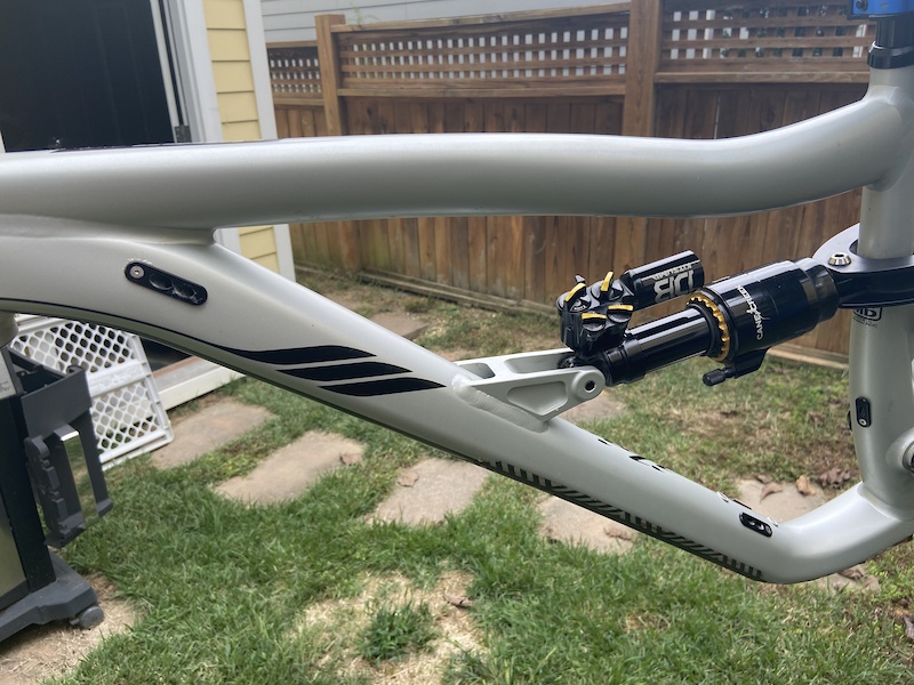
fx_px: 687
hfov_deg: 67.3
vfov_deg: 53.1
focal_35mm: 26
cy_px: 342
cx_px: 457
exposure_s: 1/217
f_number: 1.8
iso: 32
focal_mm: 4.25
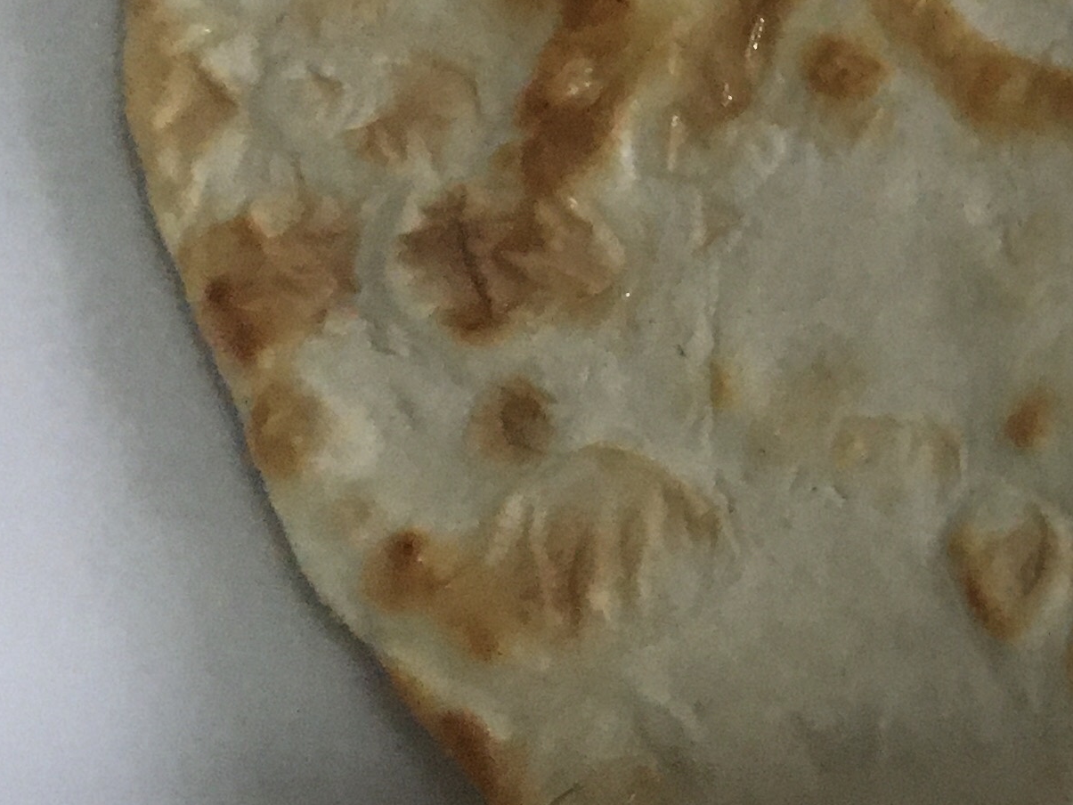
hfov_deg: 19.0
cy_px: 116
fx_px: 3007
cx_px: 1330
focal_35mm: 97
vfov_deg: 15.1
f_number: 2.2
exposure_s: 1/25
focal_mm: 4.15
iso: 200
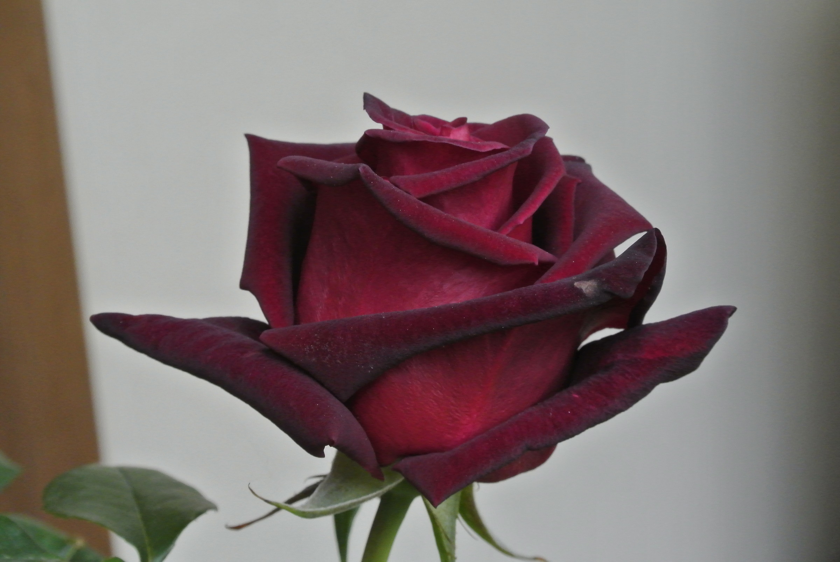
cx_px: 420
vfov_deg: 16.9
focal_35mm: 81
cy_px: 281
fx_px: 1892
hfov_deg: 25.0
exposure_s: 1/400
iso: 1600
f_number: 10
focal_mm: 30
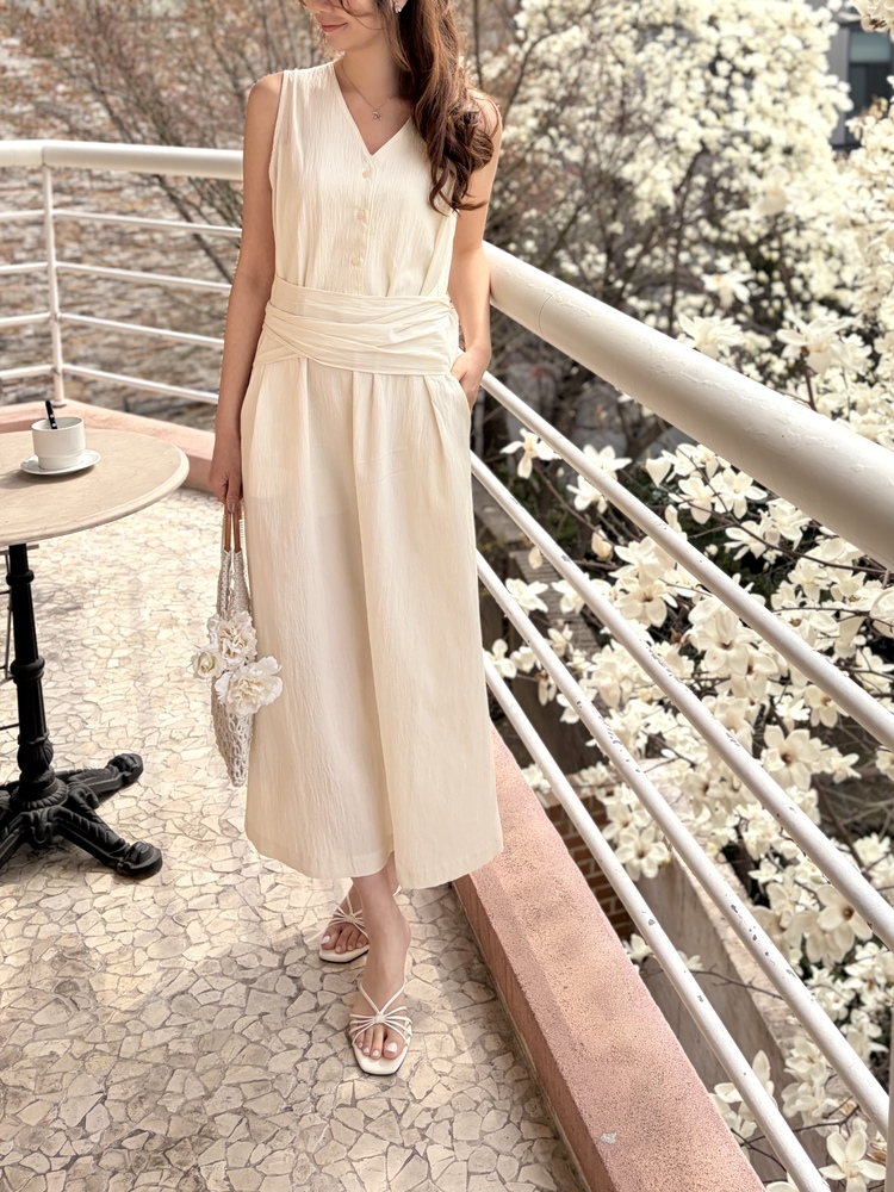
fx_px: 895
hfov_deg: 53.1
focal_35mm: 26
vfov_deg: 67.3
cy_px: 596
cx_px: 447
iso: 50
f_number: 1.6
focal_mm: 5.96
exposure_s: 1/2208
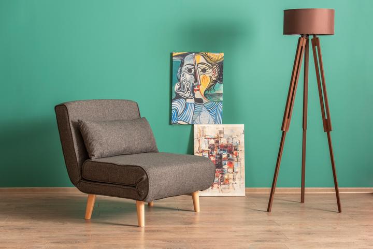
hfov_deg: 28.8
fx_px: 726
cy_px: 124
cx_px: 186
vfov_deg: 19.5
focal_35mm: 70
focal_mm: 70
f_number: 7.1
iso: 160
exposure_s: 1/160
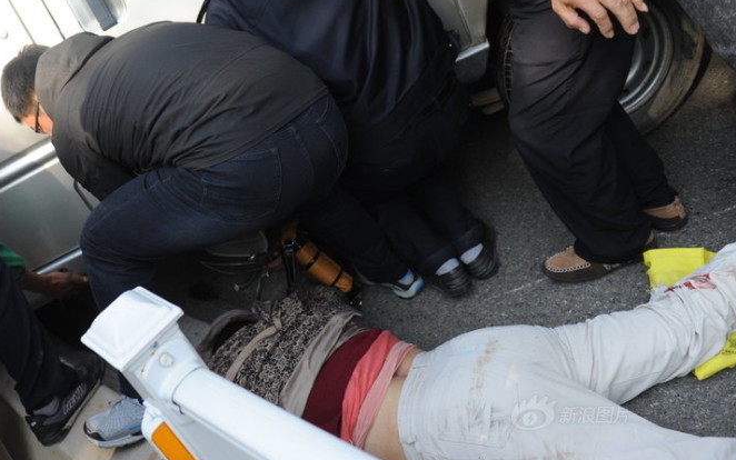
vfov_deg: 33.5
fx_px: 762
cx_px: 223
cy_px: 180
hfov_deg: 50.3
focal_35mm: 38
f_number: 3.2
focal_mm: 26
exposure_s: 1/3200
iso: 1250
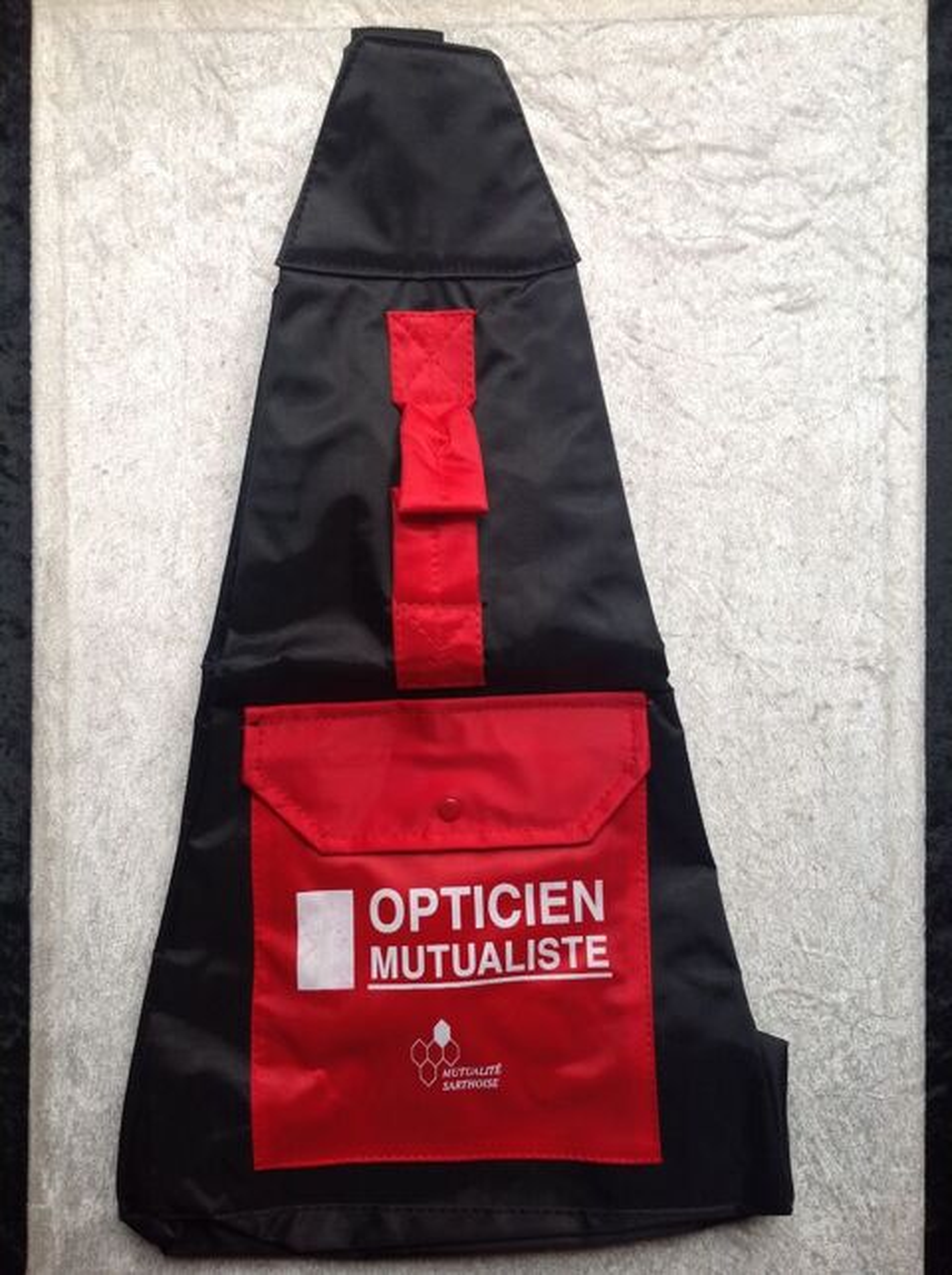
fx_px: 1287
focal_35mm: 35
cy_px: 638
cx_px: 476
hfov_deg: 40.6
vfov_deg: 52.7
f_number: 2.4
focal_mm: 4.28
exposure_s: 1/40
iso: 64
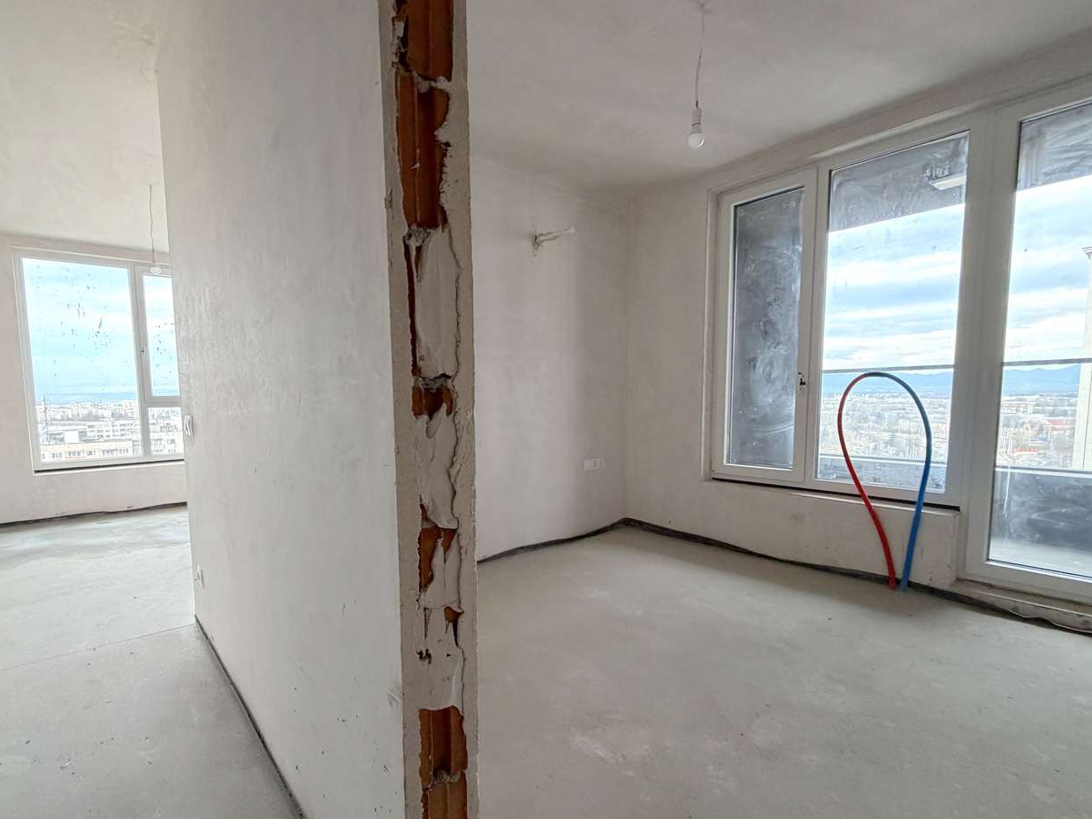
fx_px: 536
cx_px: 477
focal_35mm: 17
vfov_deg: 74.6
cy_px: 444
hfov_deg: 90.6
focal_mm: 2.22
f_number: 2.2
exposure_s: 1/121
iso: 200
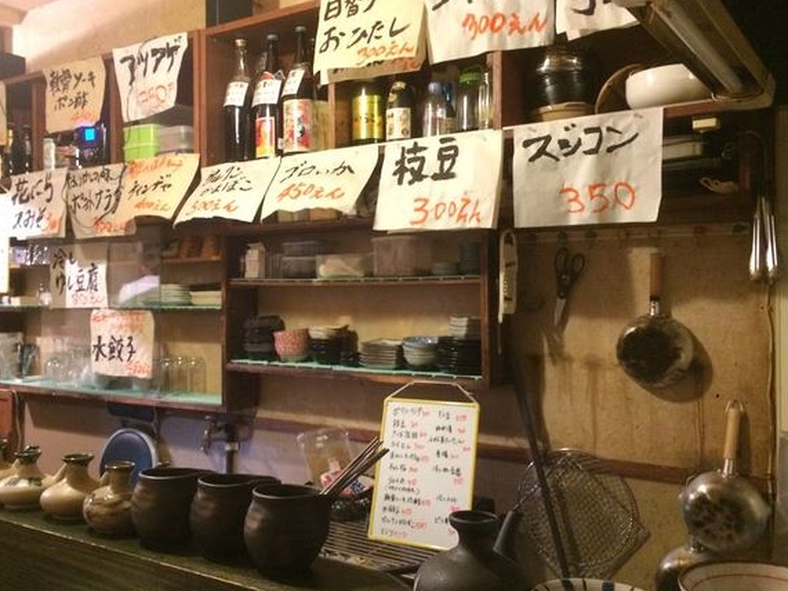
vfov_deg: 42.9
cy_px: 296
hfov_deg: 55.3
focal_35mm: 33
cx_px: 366
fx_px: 751
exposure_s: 1/15
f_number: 2.2
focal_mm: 4.15
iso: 500
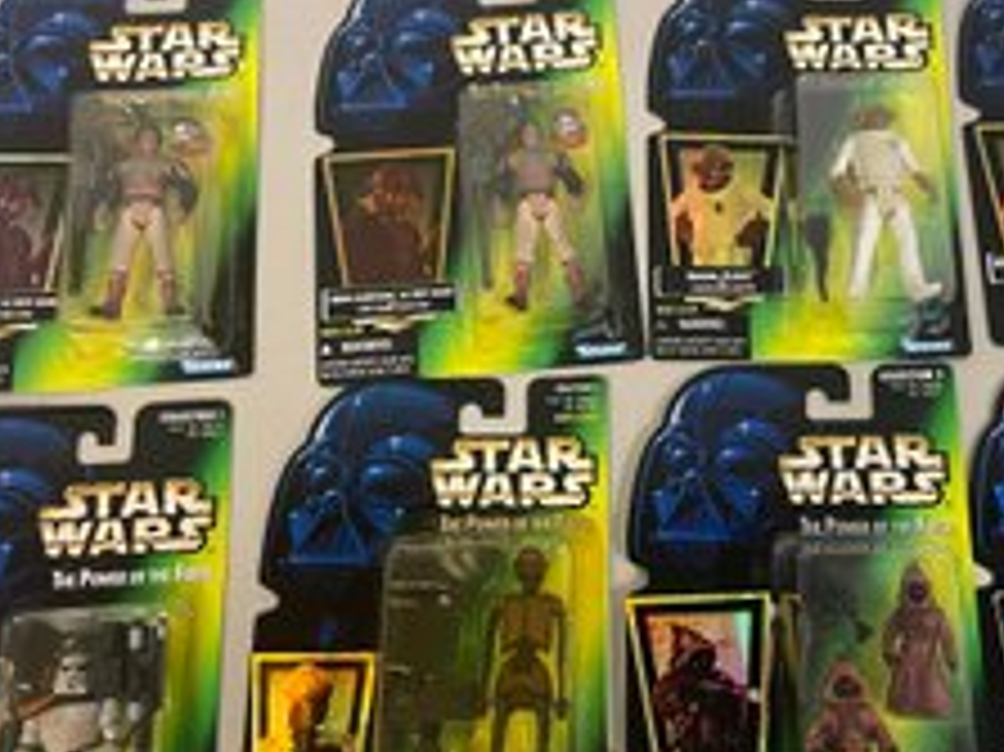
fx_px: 1160
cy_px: 412
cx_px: 642
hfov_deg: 46.3
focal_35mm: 40
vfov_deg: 35.9
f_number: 1.6
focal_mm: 4.2
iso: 160
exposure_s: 1/60
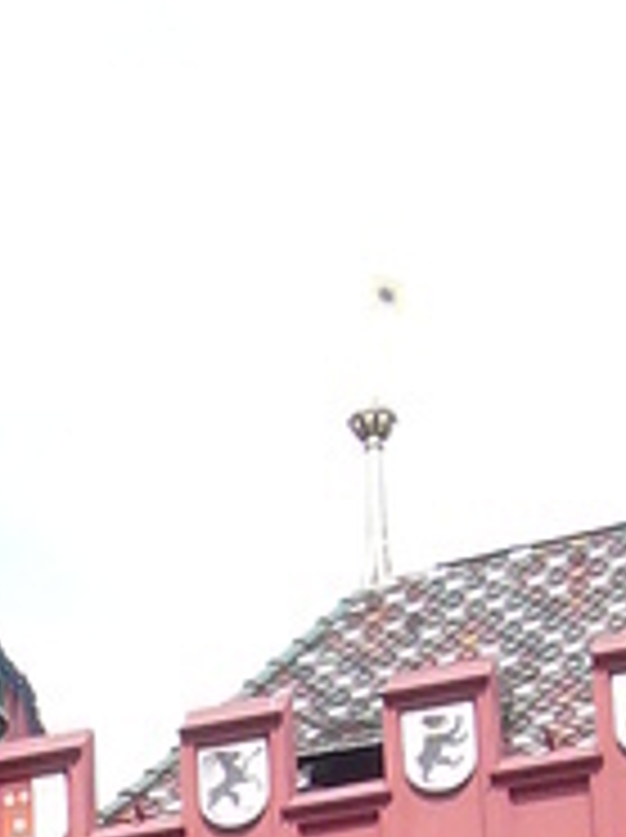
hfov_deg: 8.0
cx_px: -360
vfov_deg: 10.0
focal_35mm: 182
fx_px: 4399
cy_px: 1724
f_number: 8
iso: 100
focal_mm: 4.7
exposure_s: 1/160
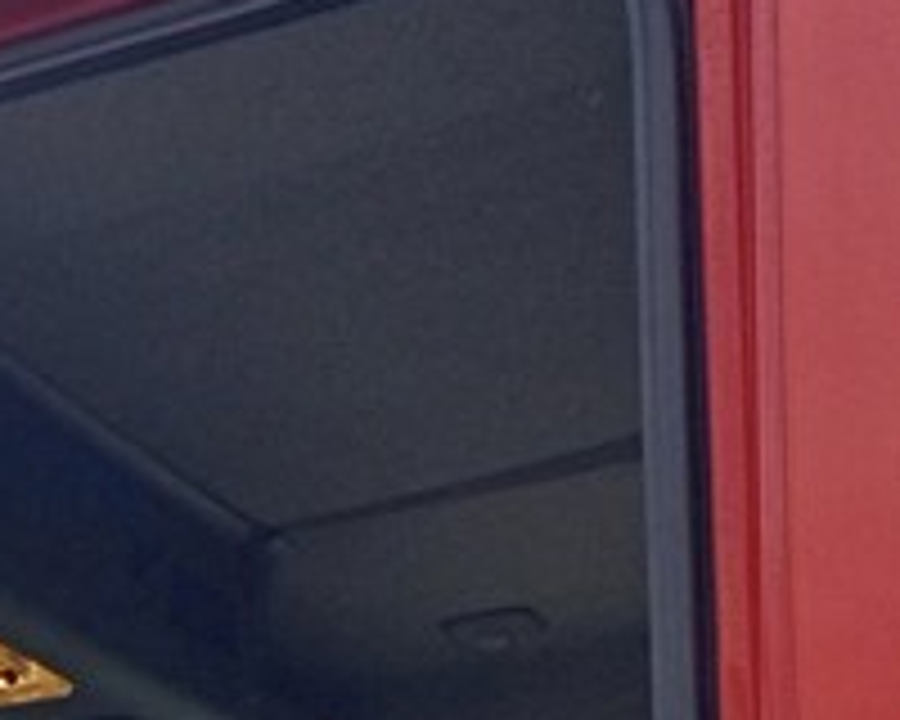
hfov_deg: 12.6
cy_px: 1418
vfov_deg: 11.2
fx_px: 3330
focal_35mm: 125
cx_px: -1125
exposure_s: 1/782
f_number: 1.8
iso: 50
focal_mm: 4.65
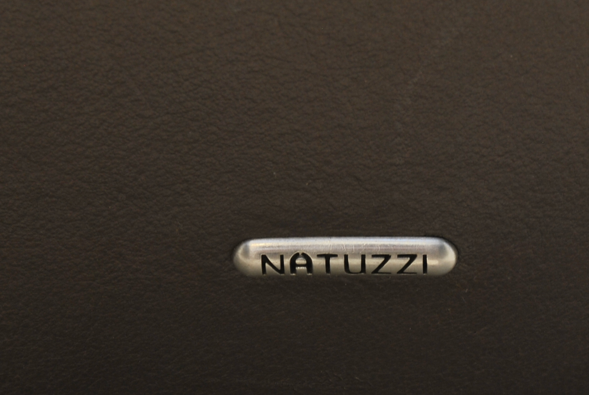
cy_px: 270
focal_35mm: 162
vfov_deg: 8.5
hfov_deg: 12.6
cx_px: 341
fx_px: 2656
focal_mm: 52
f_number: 13
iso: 100
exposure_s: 1/100
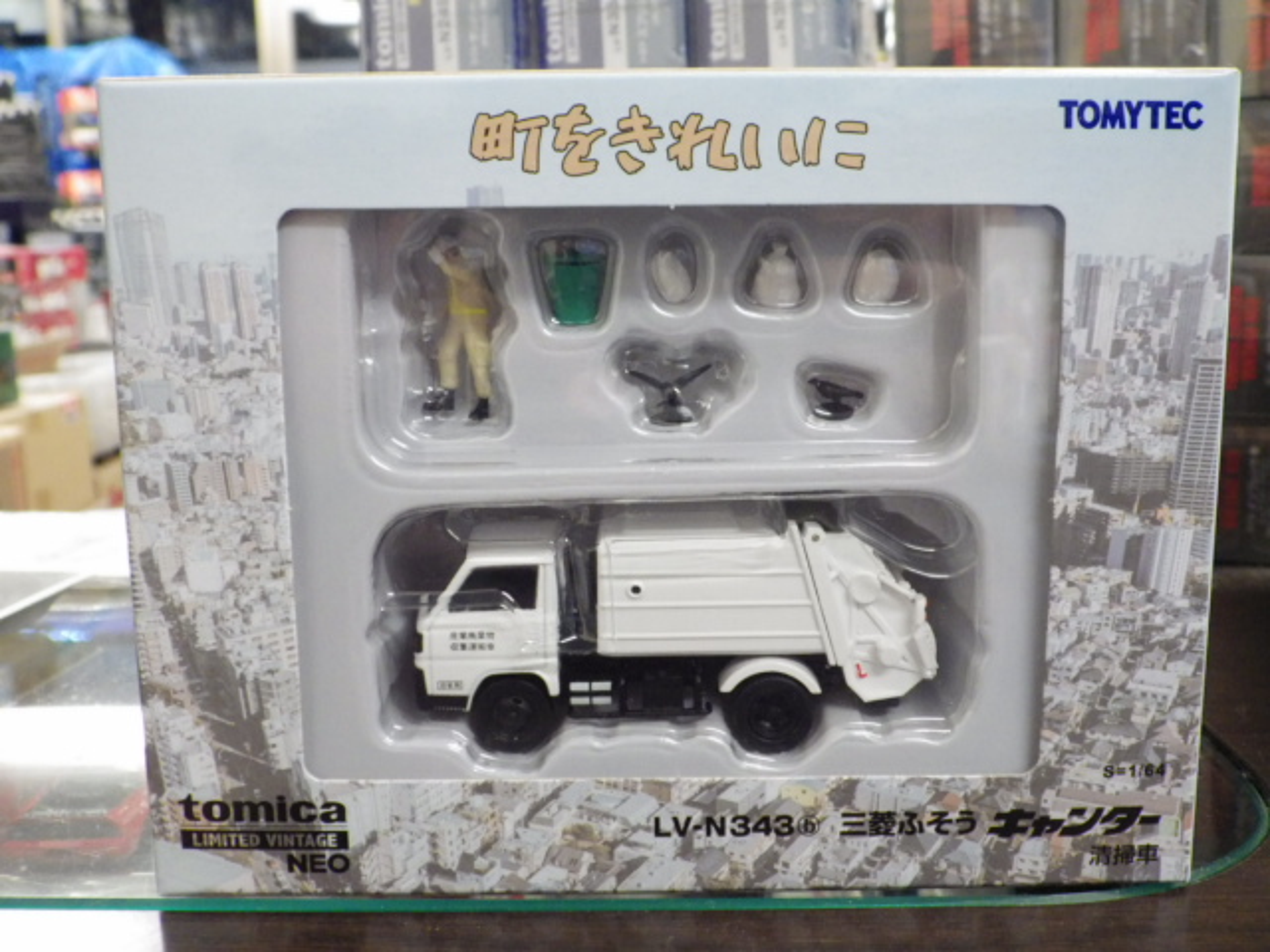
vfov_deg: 35.1
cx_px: 635
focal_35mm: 41
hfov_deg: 45.8
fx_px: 1504
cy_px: 476
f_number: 3.6
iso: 800
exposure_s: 1/40
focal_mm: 7.4
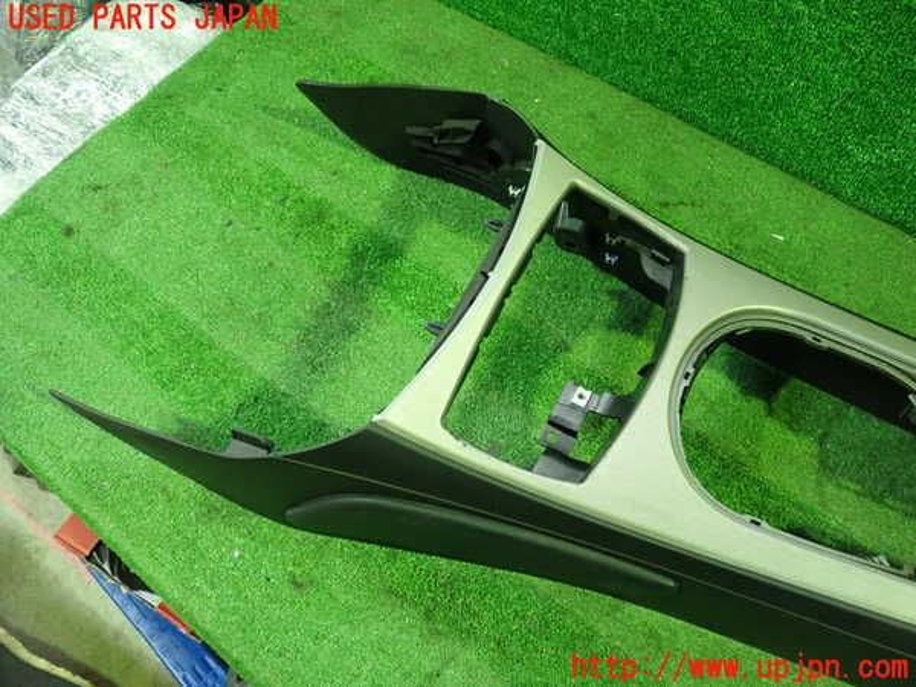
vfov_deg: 46.8
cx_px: 458
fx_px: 794
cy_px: 344
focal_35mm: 30
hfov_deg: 60.0
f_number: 2.3
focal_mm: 5.5
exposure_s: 1/40
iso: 800
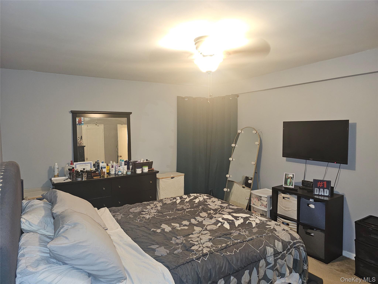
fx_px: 251
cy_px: 142
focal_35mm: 23
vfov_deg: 58.9
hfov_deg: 73.9
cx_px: 189
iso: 160
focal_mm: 6.3
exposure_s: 1/9.99
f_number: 1.7
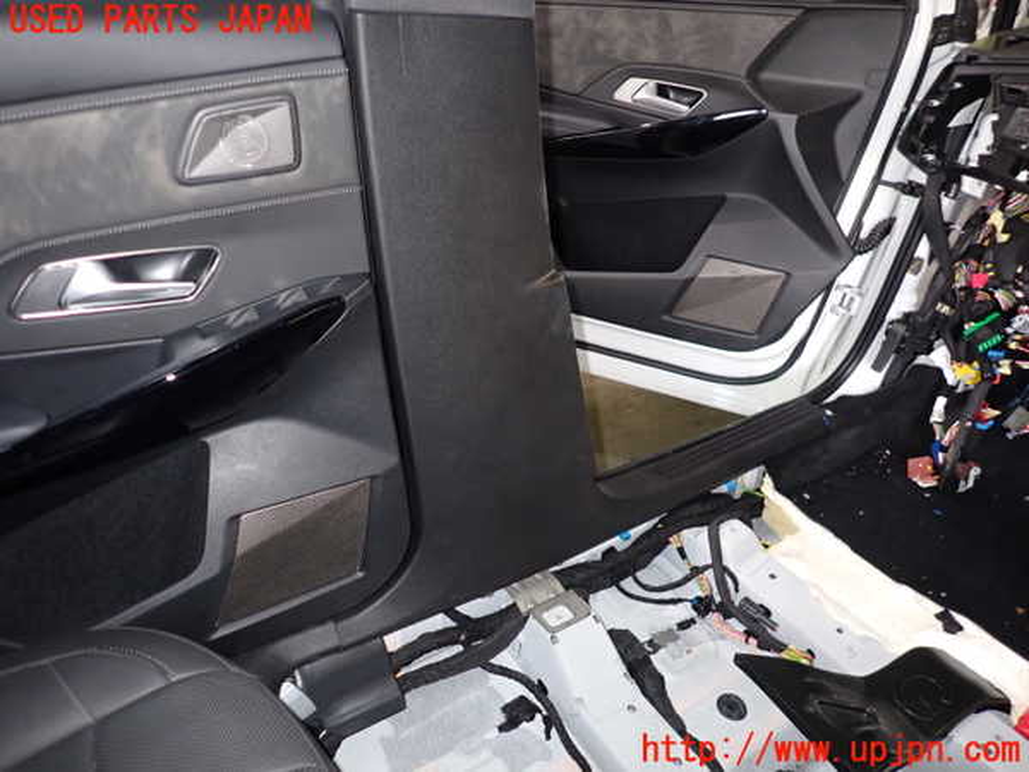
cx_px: 514
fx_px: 743
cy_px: 386
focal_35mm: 25
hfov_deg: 69.4
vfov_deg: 54.9
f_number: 2
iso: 250
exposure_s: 1/30
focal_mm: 4.5
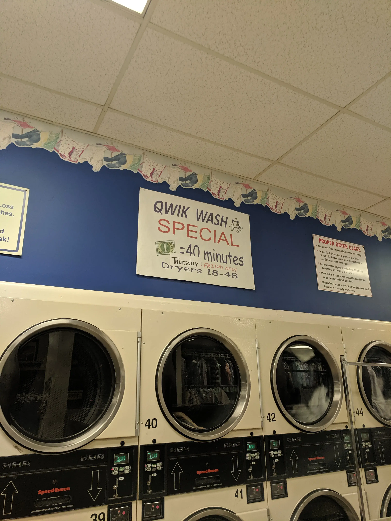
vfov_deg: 67.3
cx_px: 196
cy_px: 260
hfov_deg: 53.1
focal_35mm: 26
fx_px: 392
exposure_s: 1/60
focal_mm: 4.67
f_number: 2
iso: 249
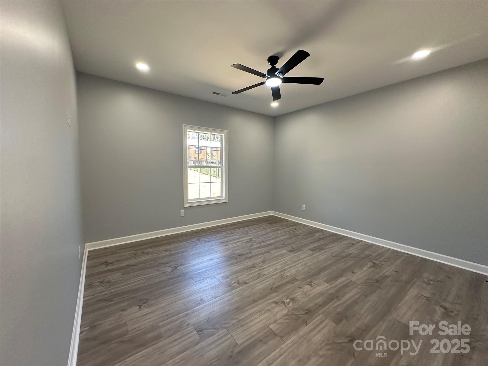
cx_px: 244
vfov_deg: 85.7
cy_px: 183
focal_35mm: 14
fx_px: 197
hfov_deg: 102.1
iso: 125
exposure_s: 1/120
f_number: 2.2
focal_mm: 2.22
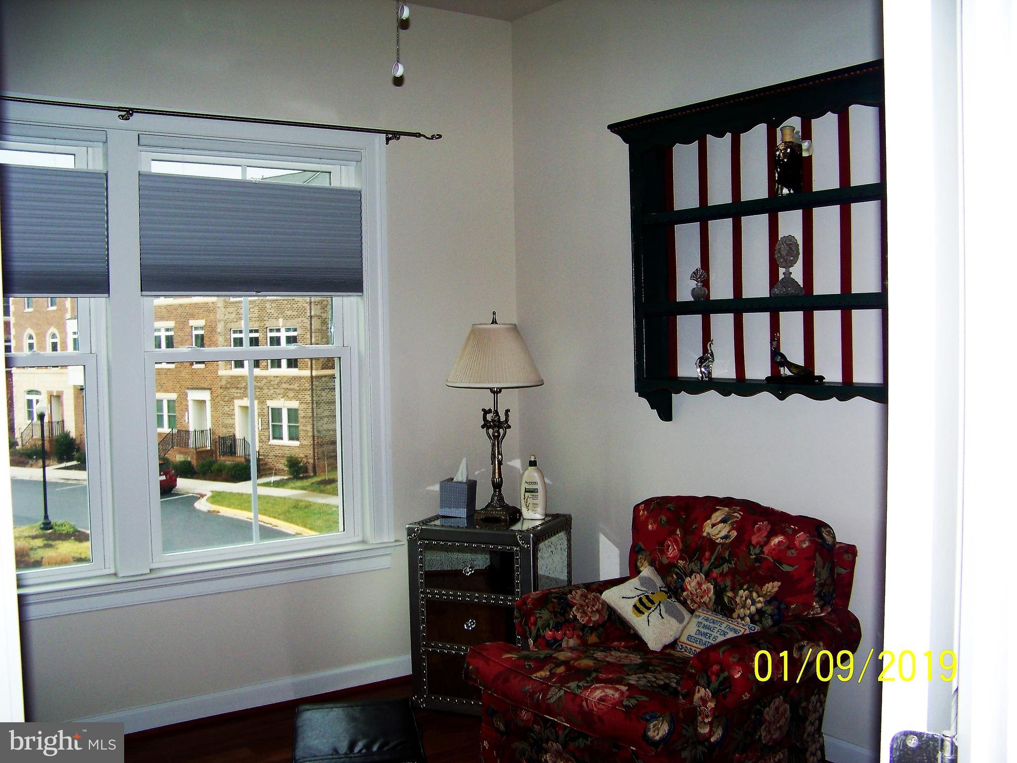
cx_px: 508
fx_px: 1058
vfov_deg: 39.7
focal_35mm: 36
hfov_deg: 51.4
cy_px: 382
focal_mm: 5.85
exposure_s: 1/30
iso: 64
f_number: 2.8
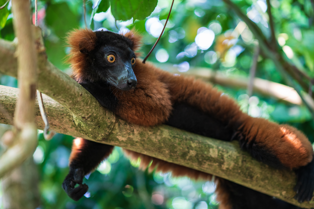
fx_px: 480
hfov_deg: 36.2
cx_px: 157
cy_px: 104
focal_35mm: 55
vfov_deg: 24.6
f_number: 2.2
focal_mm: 55
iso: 1600
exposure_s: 1/160
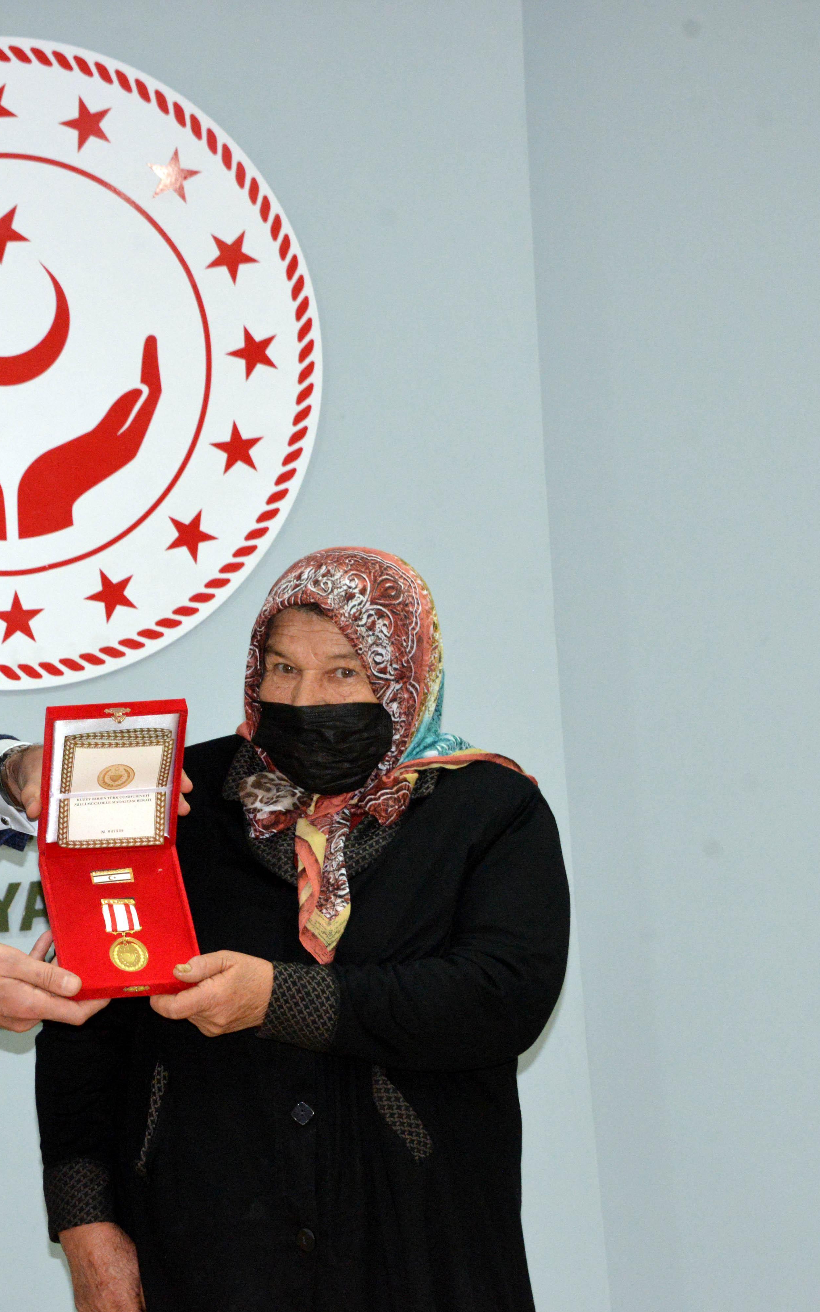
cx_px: 18
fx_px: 4291
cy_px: 655
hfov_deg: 10.8
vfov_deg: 17.4
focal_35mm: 120
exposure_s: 1/100
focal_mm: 78
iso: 5000
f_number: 8
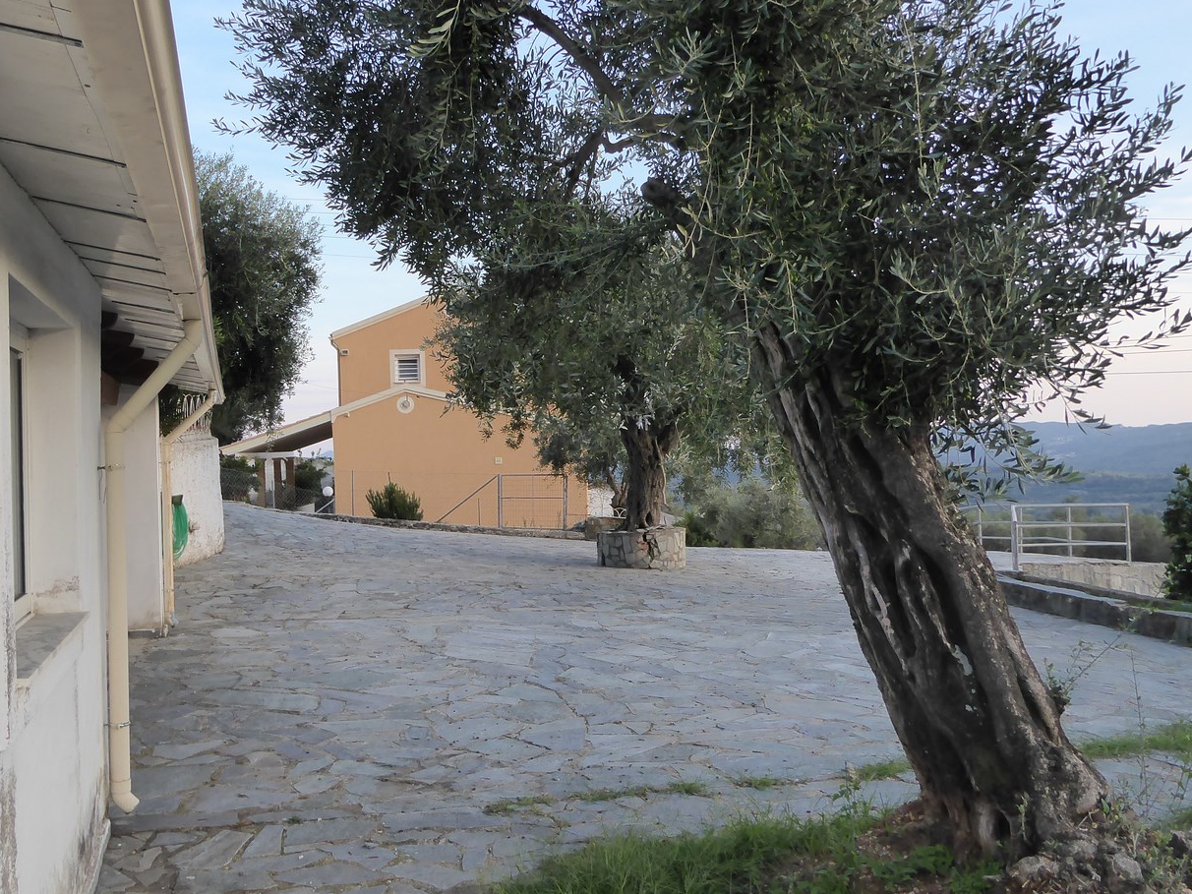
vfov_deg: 42.9
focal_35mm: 33
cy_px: 420
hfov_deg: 55.1
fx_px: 1136
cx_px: 507
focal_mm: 4.3
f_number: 3.3
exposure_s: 1/100
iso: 160
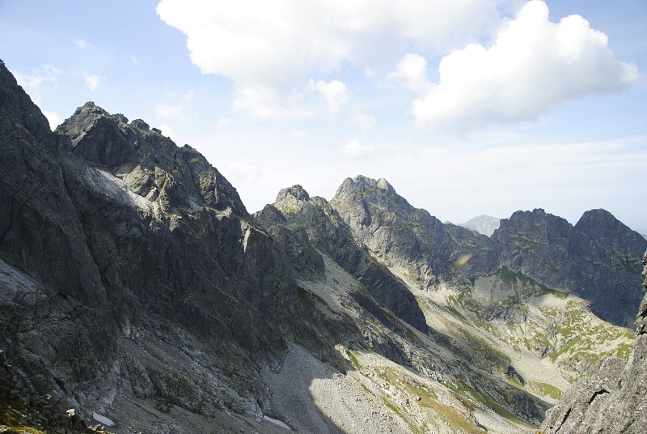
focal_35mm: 27
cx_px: 324
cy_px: 217
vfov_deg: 48.1
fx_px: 486
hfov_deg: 67.3
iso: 100
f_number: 6.3
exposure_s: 1/125
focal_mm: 18
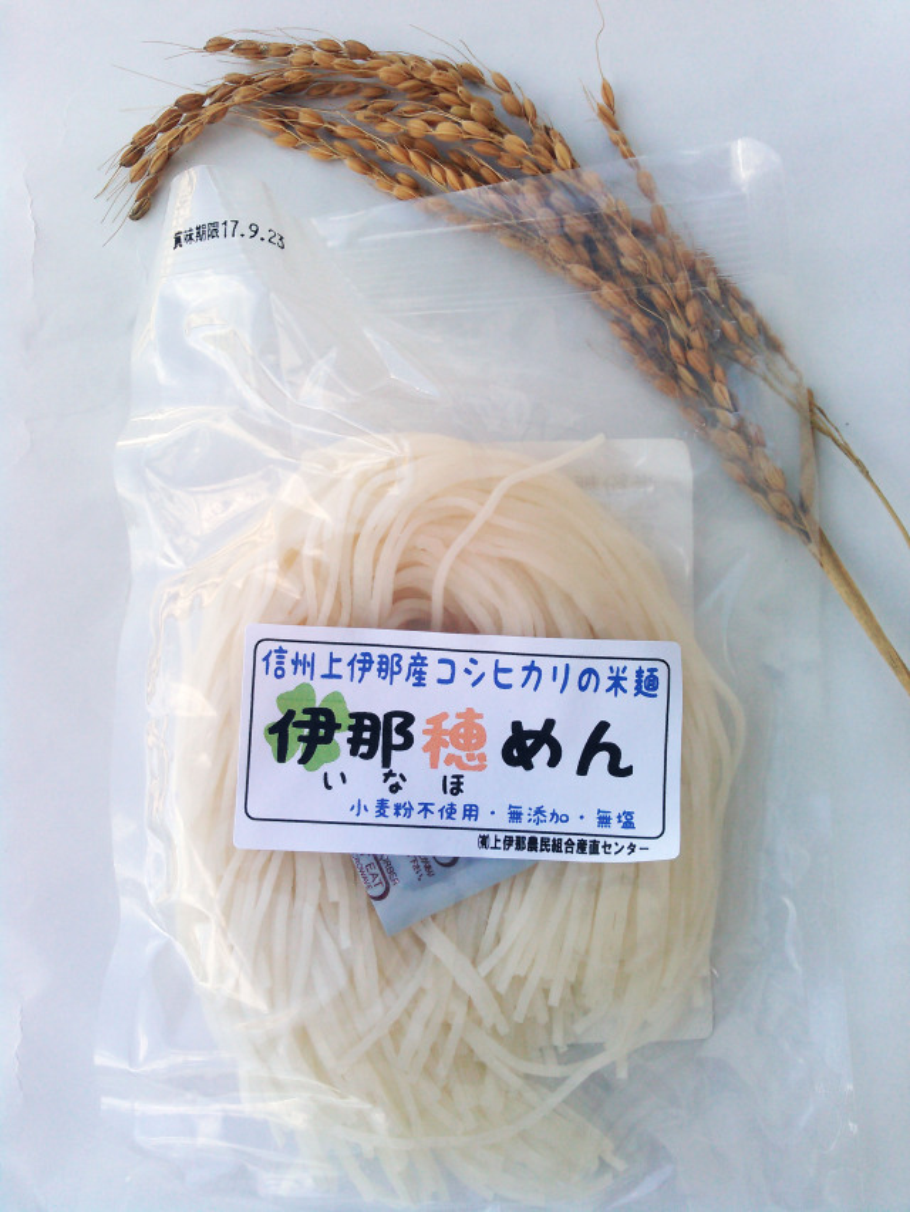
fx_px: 1051
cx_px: 455
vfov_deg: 60.0
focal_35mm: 30
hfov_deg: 46.8
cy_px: 606
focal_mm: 4
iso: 100
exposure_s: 1/292
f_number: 2.4
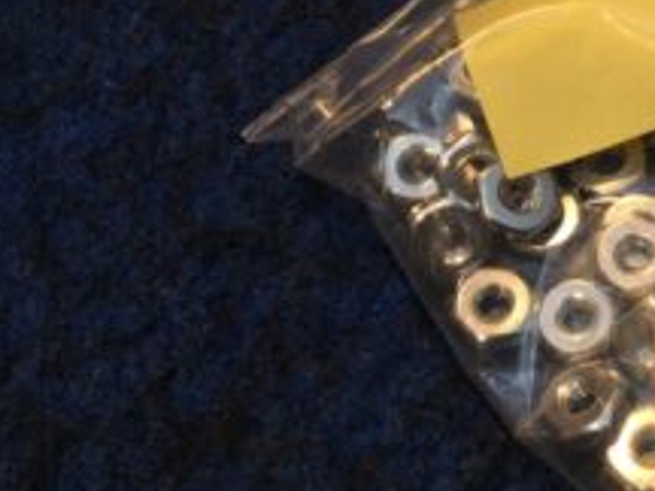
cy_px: 165
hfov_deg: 26.4
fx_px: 1268
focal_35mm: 67
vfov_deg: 21.8
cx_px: 746
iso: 32
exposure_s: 1/50
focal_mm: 4.15
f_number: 2.2
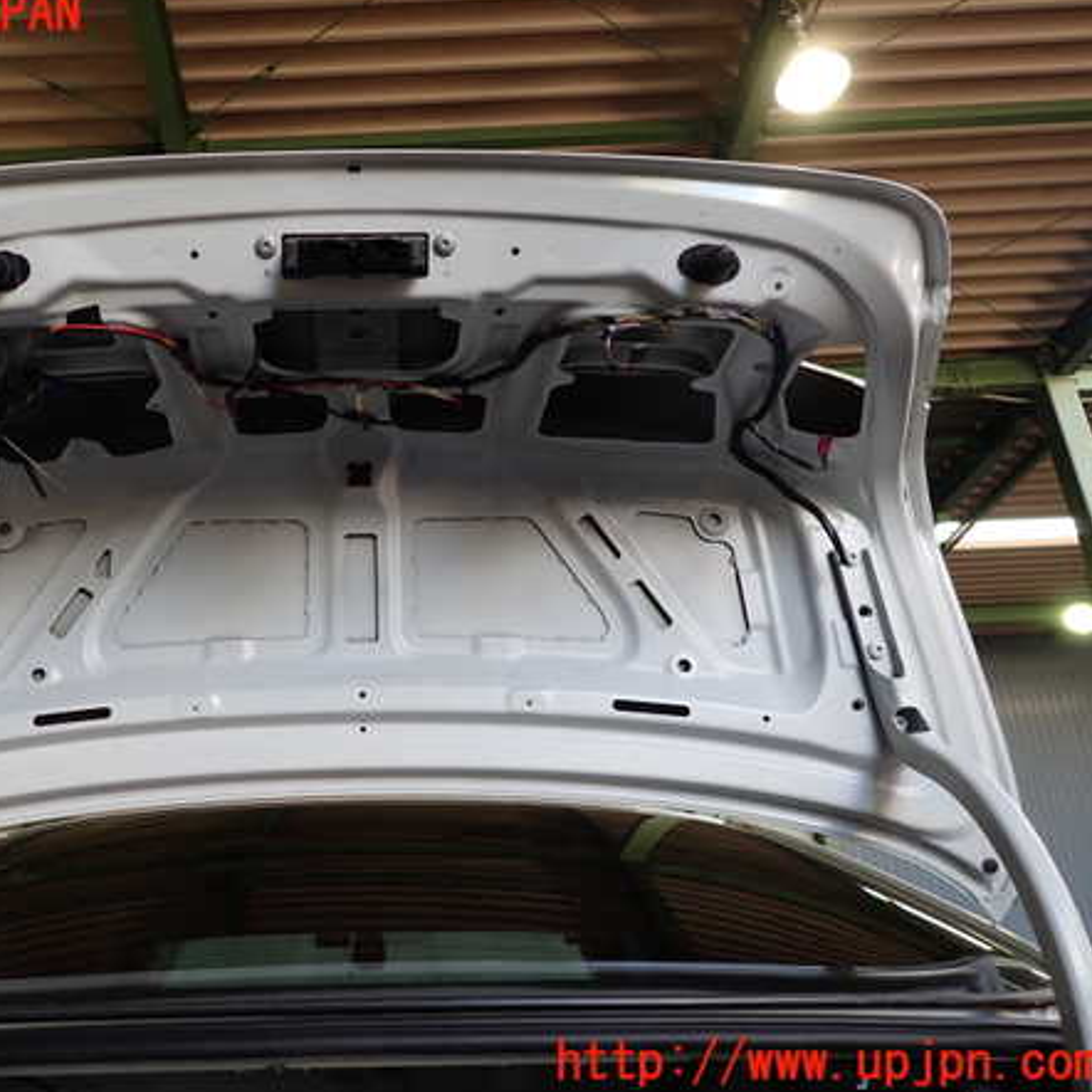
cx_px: 373
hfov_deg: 53.1
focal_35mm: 30
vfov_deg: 54.0
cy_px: 539
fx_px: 1071
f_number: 2
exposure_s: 1/80
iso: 100
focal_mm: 4.5
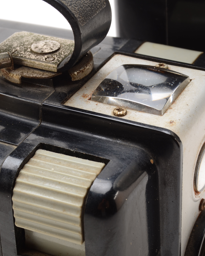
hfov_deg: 13.1
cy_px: 128
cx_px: 111
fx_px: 893
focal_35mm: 118
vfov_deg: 16.3
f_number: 18
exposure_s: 1/160
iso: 100
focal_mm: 55
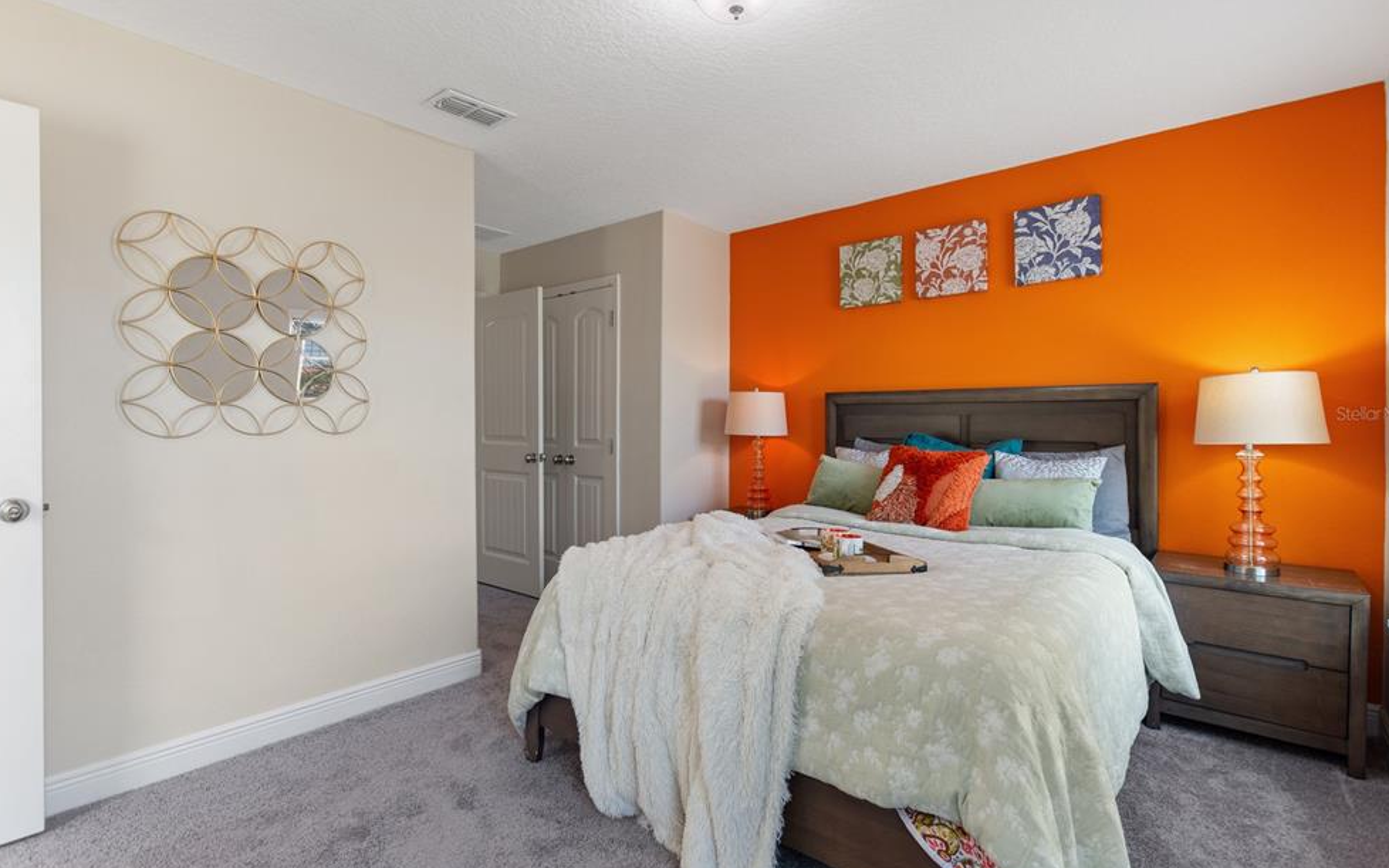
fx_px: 606
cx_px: 690
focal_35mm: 16
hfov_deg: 97.8
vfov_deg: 71.2
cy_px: 413
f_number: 4.5
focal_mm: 10
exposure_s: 1/30
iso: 400
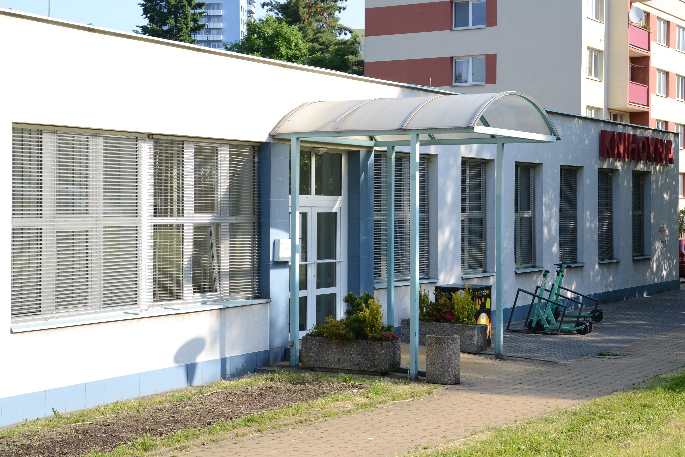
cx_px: 342
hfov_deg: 37.9
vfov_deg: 25.8
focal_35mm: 52
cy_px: 228
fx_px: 999
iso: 400
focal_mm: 35
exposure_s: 1/500
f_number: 8
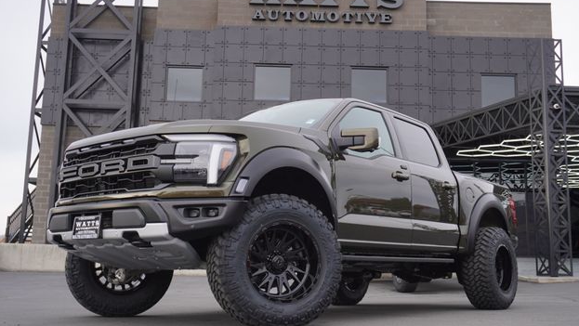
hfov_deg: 48.3
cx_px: 296
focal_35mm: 42
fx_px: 645
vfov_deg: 28.4
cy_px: 155
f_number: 5.6
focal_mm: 26
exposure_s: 1/100
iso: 100
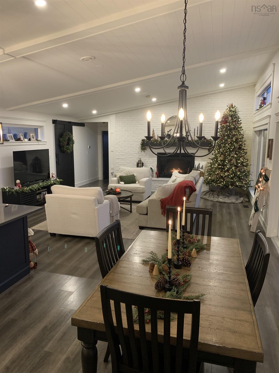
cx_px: 140
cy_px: 186
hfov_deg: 53.1
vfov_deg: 67.3
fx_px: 279
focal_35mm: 26
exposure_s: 1/40
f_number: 1.8
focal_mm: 4.25
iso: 320
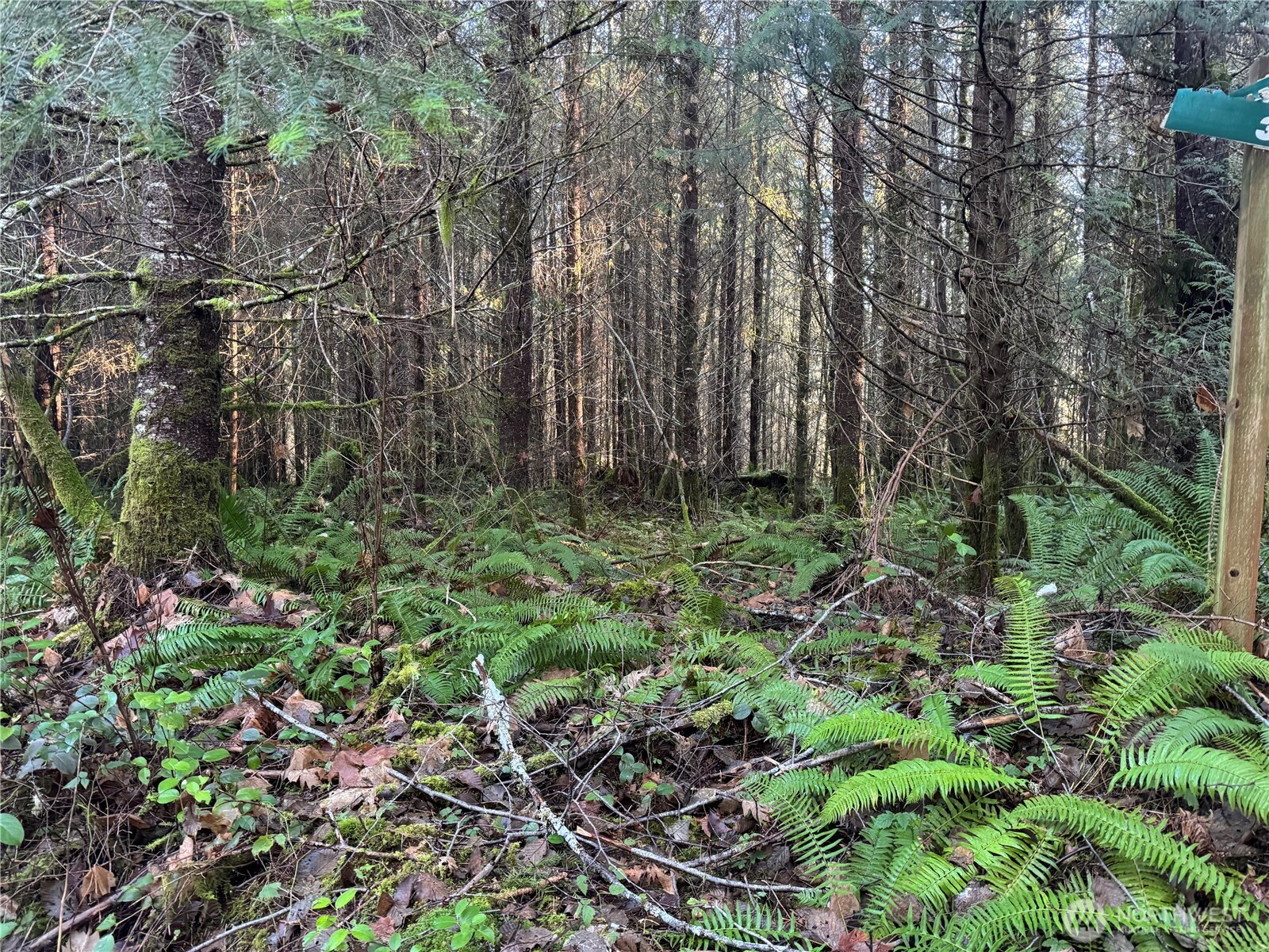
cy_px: 476
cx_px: 634
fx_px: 880
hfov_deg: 71.6
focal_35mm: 24
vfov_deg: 56.8
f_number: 1.78
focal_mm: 6.76
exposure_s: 1/60
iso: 640
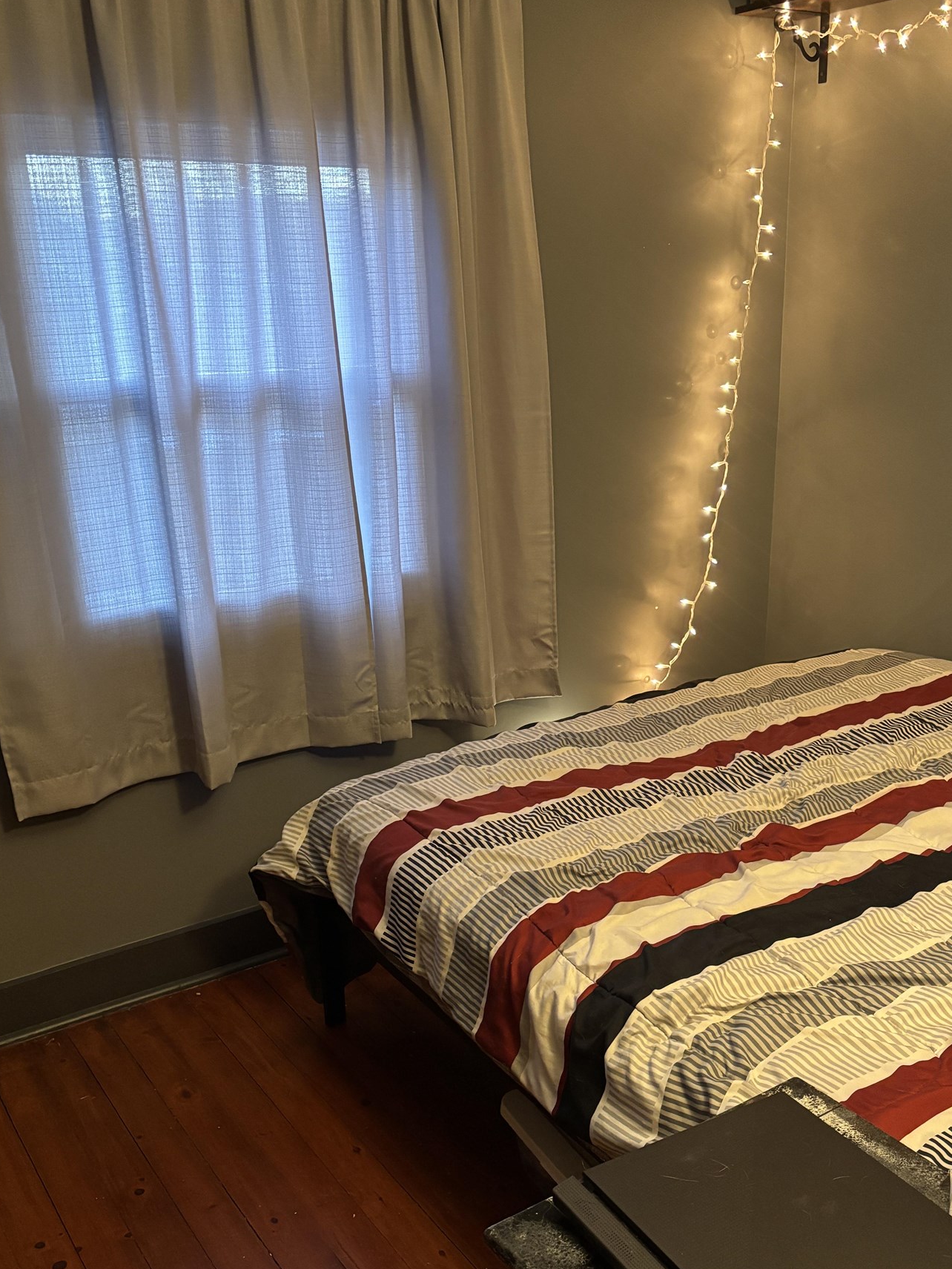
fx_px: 1283
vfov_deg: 52.4
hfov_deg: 40.5
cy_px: 727
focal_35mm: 35
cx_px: 571
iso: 640
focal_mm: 5.96
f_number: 1.6
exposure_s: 1/40
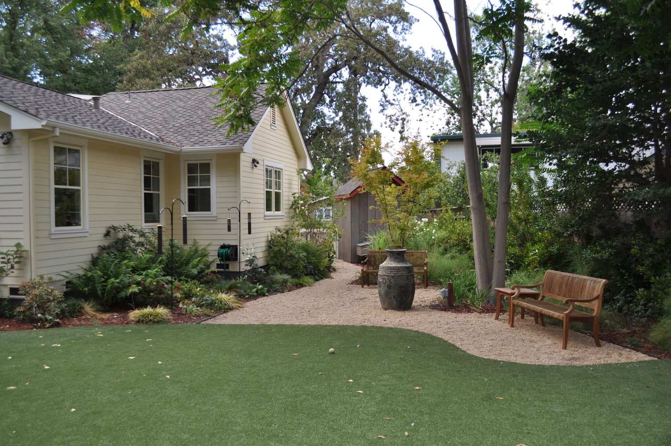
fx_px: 614
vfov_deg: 39.9
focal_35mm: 33
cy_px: 223
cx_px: 336
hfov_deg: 57.3
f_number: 5
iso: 200
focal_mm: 22
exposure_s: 1/200
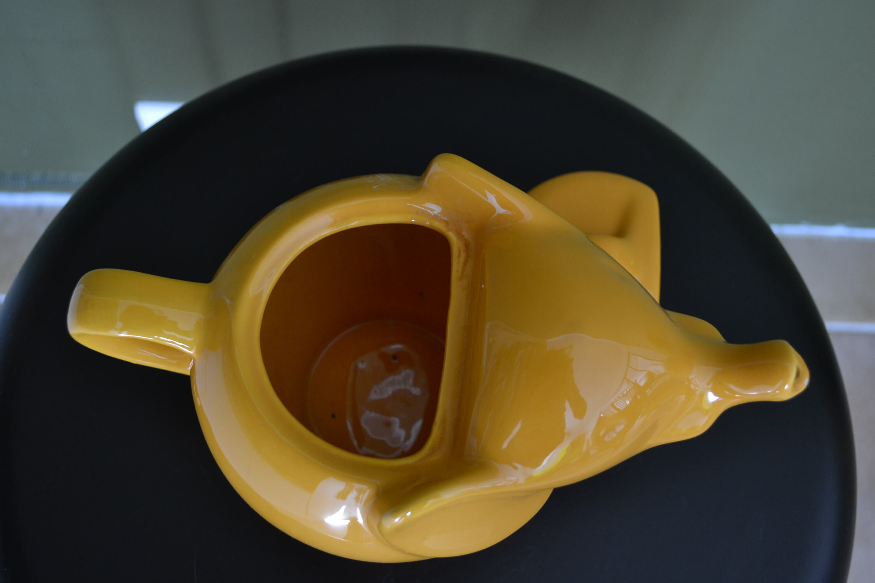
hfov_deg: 51.9
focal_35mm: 37
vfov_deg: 35.9
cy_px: 296
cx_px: 430
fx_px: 899
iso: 800
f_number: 4
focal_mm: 24
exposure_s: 1/60
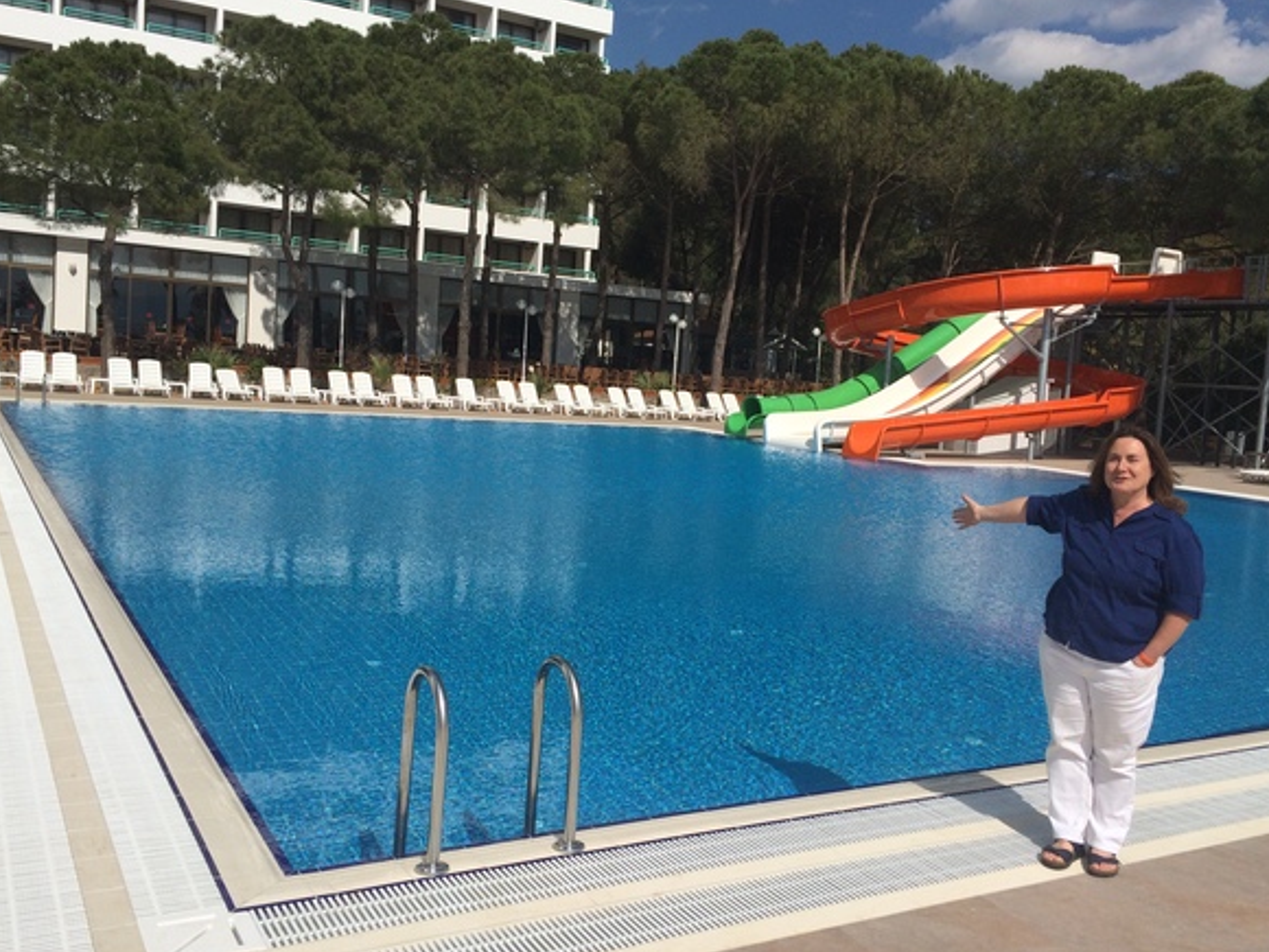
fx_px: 1173
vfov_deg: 44.1
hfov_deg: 56.8
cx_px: 628
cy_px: 449
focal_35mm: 32
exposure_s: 1/6849
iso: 40
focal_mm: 4.15
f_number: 2.2
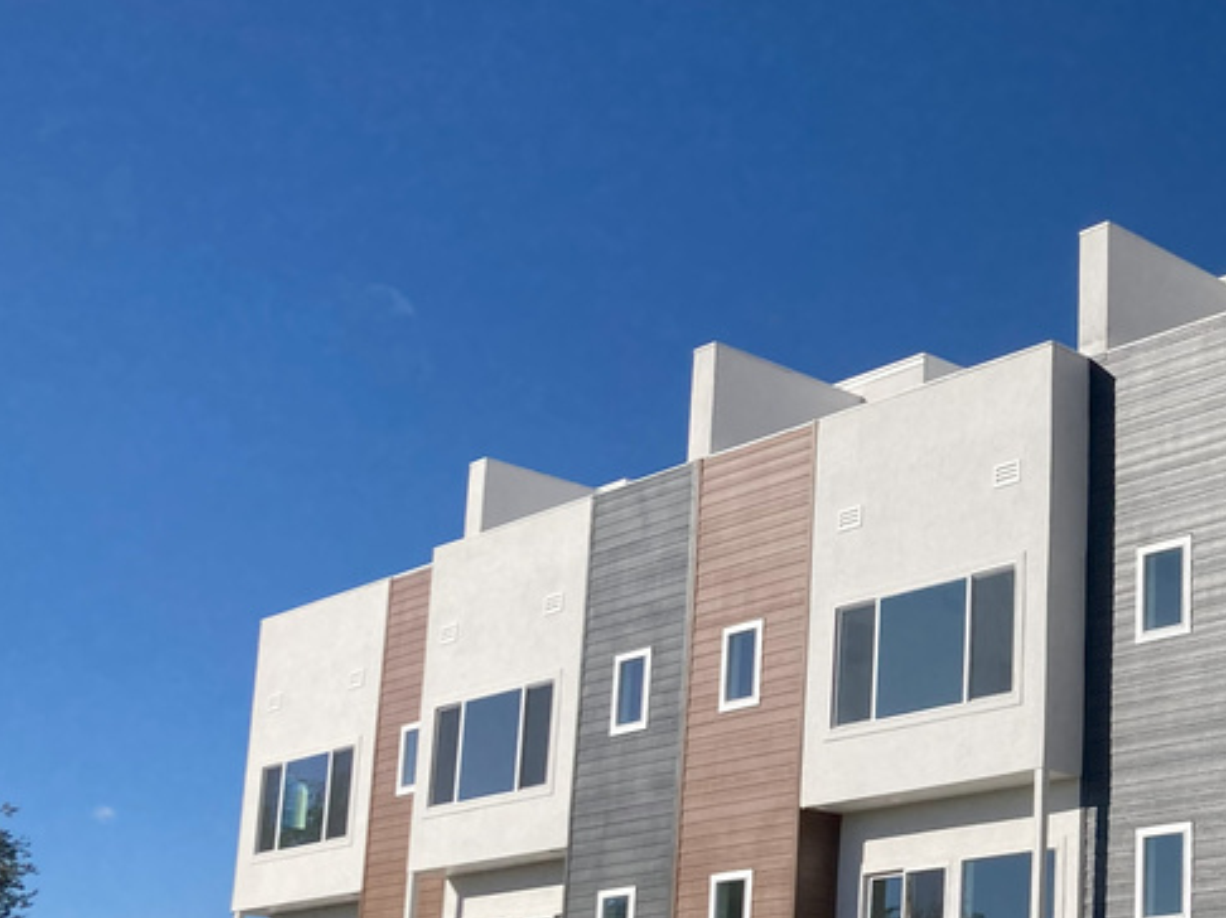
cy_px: 787
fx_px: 2089
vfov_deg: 24.2
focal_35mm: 59
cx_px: 1256
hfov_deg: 30.2
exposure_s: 1/3745
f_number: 1.8
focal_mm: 3.99
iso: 20
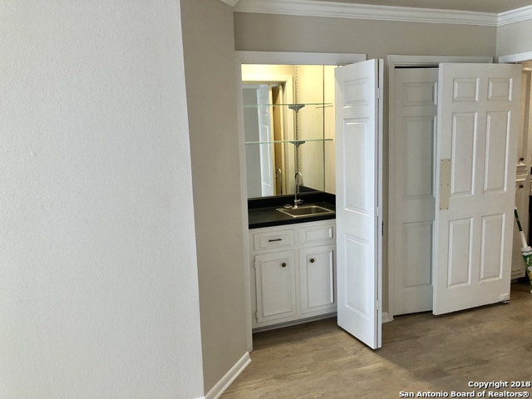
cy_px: 200
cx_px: 266
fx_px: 430
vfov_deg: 49.7
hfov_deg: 63.4
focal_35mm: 28
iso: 40
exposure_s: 1/30
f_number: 1.8
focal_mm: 3.99
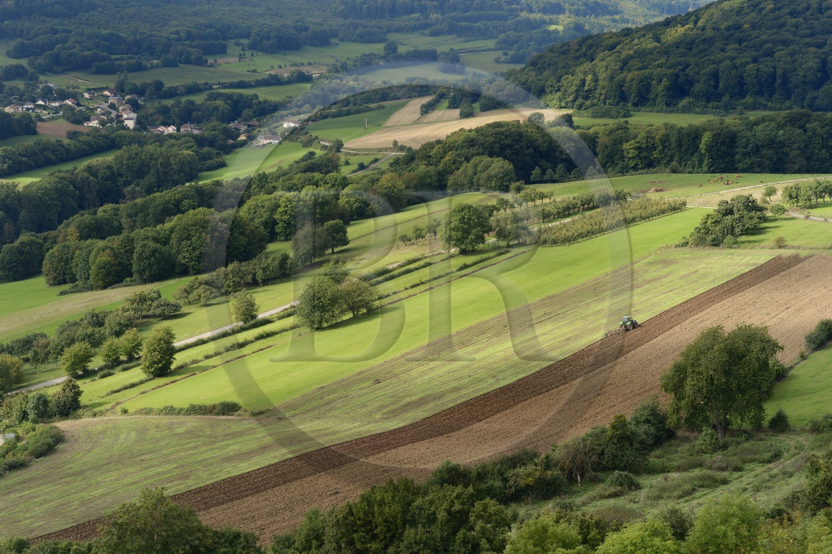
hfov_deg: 28.8
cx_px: 416
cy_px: 277
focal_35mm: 70
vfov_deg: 19.4
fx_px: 1617
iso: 400
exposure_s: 1/250
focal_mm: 70
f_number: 13
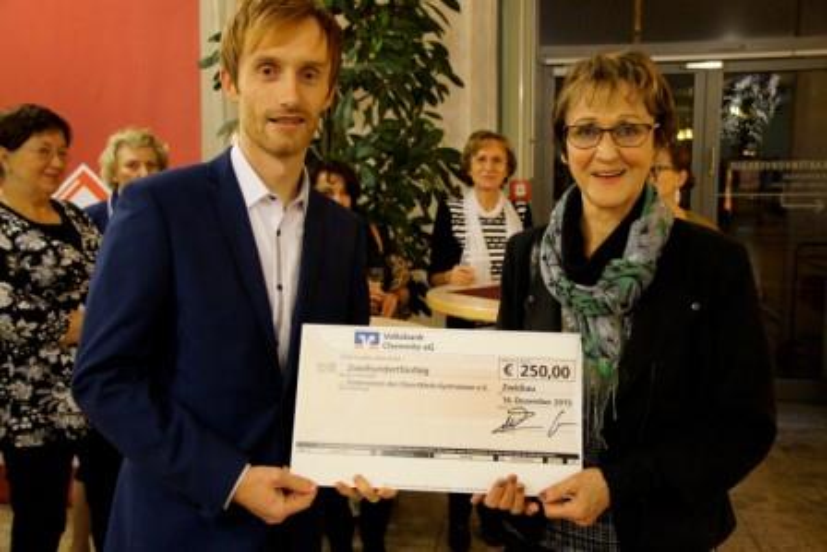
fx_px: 896
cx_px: 414
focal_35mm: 39
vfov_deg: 34.2
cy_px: 276
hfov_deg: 49.5
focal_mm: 26
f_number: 4
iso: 3200
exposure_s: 1/50
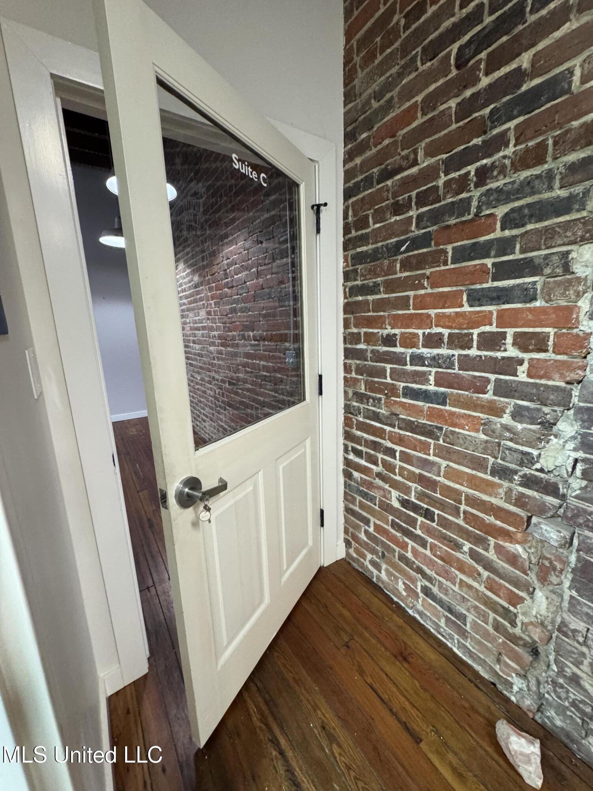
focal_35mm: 14
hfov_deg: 85.7
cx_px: 296
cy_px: 396
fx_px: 320
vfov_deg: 102.1
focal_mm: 2.22
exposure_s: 1/60
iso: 500
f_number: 2.2
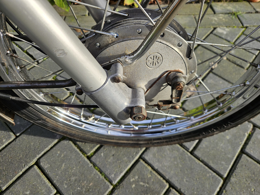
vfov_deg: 58.9
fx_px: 173
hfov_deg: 73.9
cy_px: 98
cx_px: 130
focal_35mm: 23
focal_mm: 5.4
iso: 25
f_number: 1.8
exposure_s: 1/978
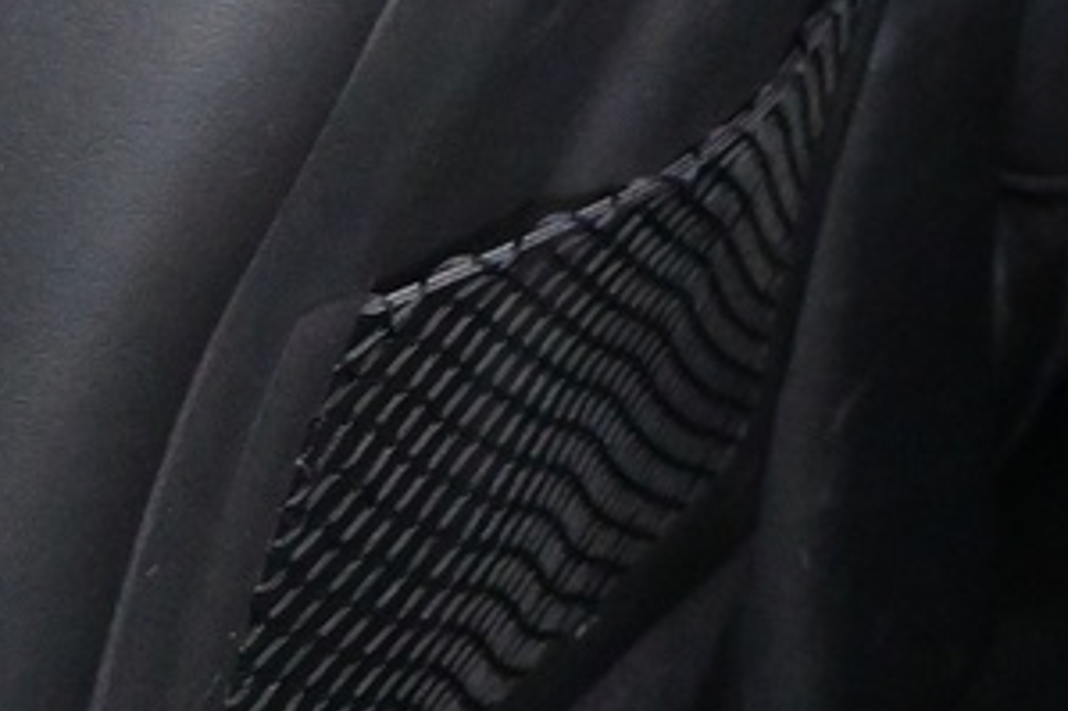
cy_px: -222
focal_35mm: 130
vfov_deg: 10.3
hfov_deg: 13.0
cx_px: 2357
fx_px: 3854
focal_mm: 16
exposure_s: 1/25
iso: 5000
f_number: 3.5
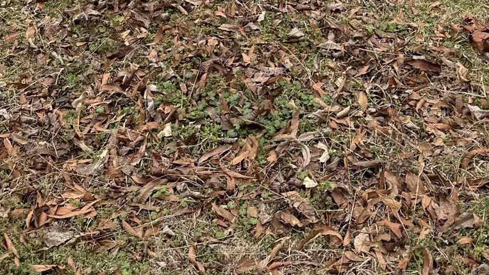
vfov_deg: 12.3
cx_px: 267
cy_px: -377
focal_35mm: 79
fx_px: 1024
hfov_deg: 26.8
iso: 80
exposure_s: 1/356
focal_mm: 6.76
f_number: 1.78
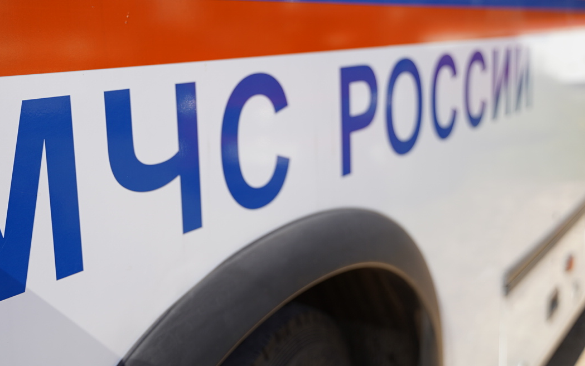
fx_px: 702
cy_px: 158
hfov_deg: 44.8
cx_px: 207
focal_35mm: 44
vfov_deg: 29.2
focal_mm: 28
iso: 100
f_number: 2.8
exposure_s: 1/1250
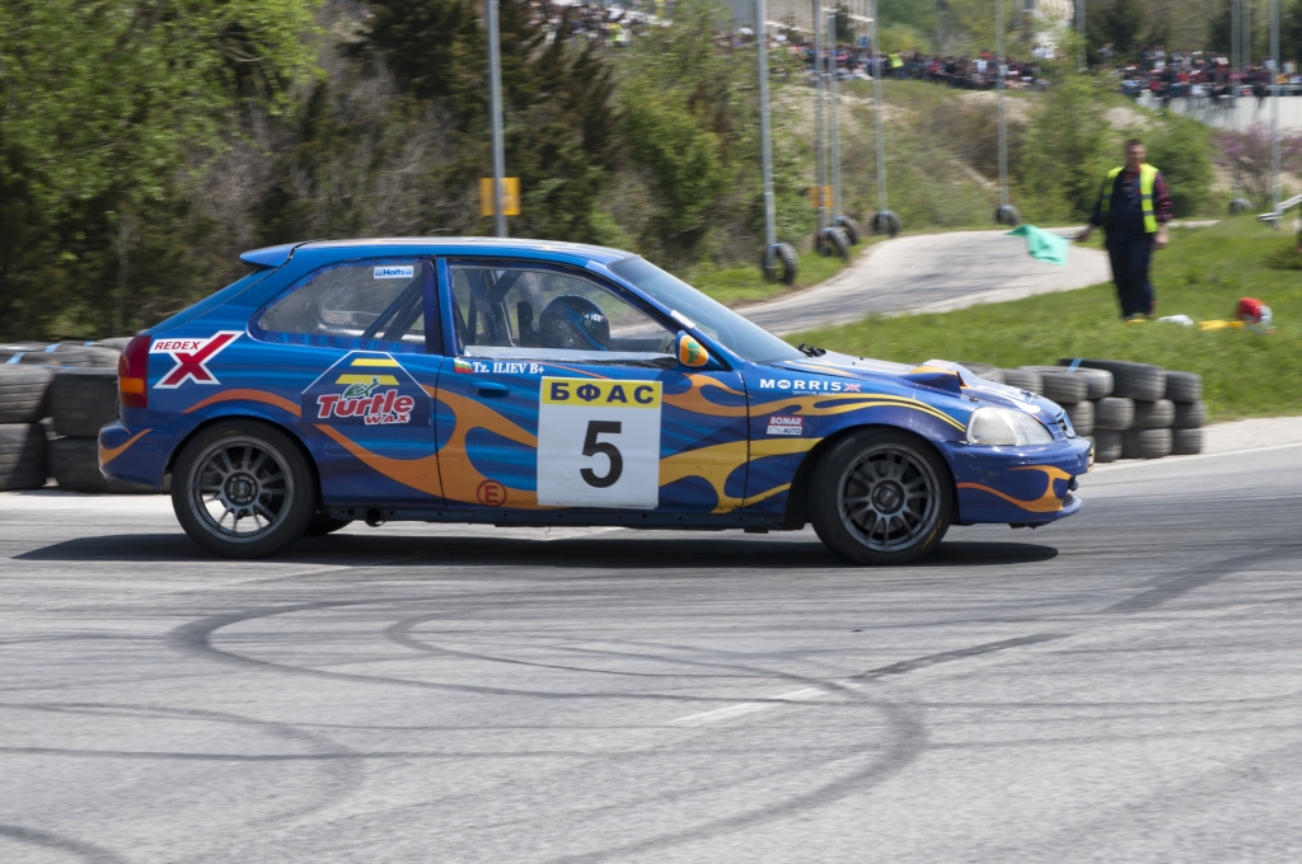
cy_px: 432
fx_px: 4985
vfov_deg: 9.9
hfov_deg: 14.9
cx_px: 651
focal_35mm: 138
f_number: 16
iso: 400
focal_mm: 92
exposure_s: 1/200
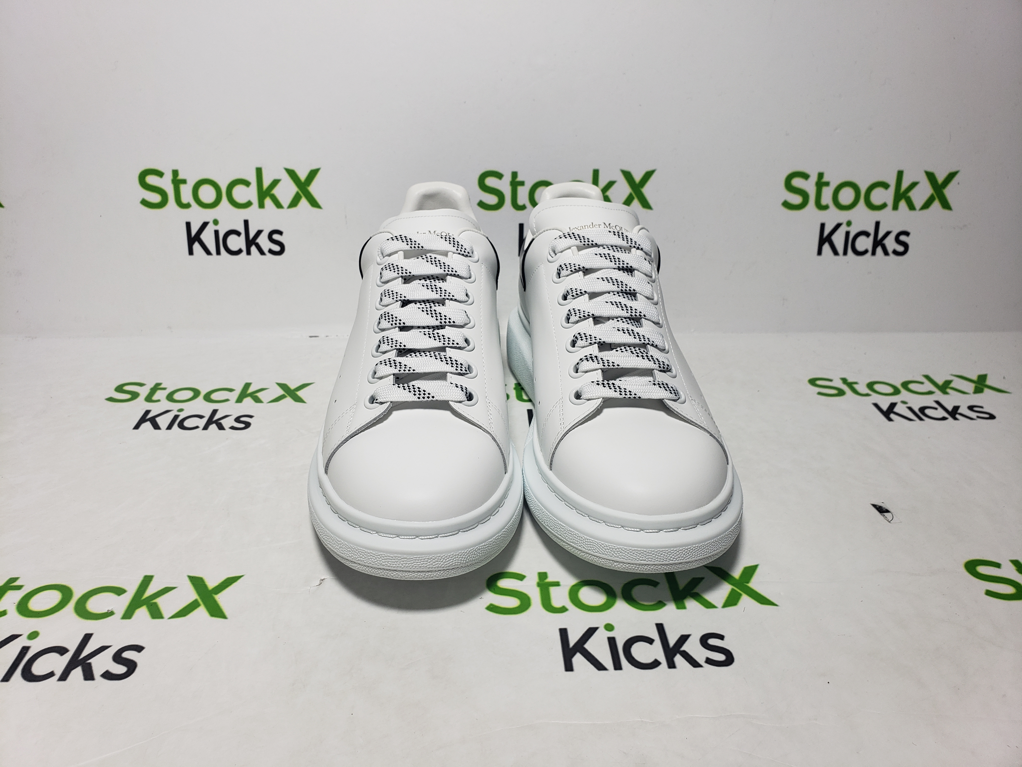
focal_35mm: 26
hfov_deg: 67.3
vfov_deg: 53.1
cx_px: 511
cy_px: 384
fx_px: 768
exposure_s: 1/300
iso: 50
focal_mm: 4.3
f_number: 2.4
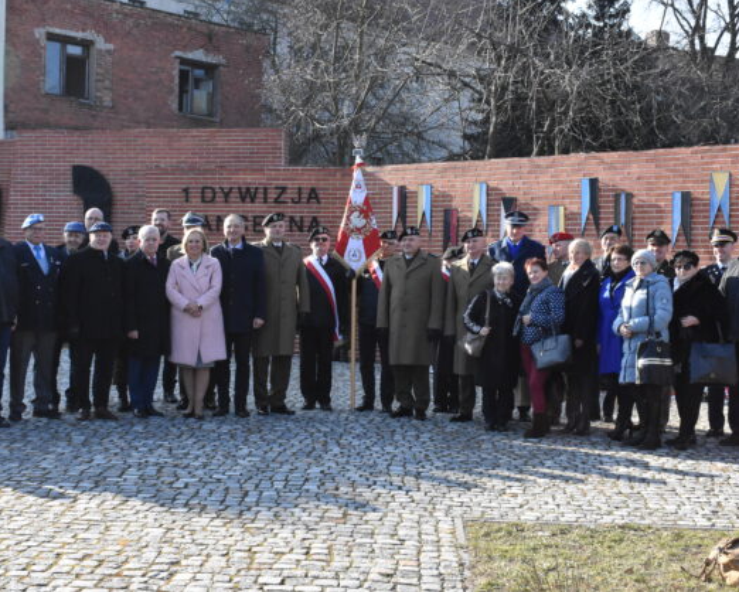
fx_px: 1150
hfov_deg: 35.6
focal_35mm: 53
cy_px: 296
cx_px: 353
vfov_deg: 28.9
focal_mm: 31
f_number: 13
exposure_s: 1/640
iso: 2500
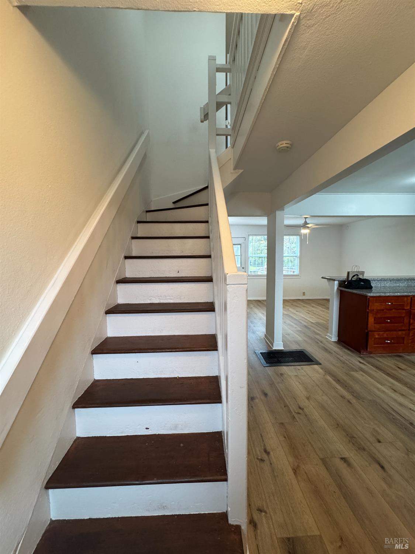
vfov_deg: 102.1
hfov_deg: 85.7
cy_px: 277
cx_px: 208
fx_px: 224
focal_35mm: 14
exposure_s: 1/120
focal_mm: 2.22
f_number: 2.2
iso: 250
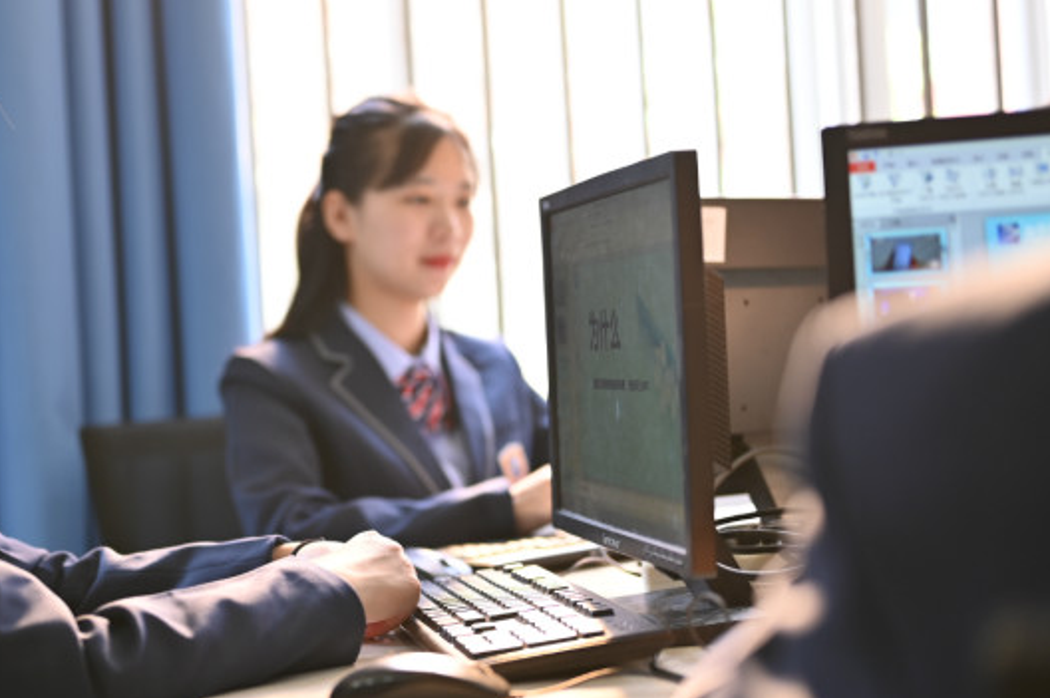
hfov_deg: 28.2
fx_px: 2069
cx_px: 318
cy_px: 379
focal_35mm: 71
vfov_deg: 19.1
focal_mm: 50
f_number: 1.8
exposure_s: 1/125
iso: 400
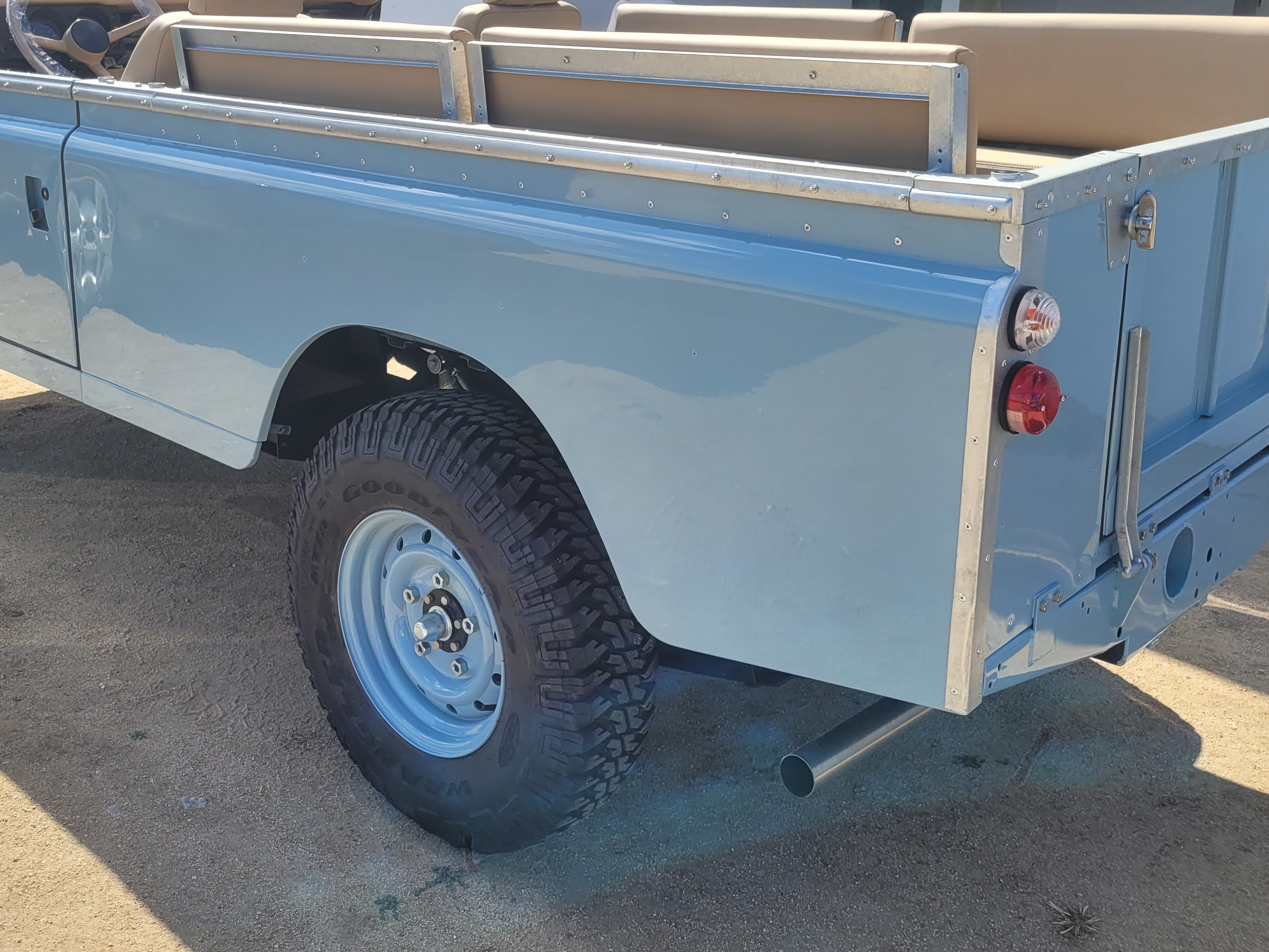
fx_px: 1356
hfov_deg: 50.0
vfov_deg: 38.3
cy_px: 332
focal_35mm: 37
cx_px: 557
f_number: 1.8
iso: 40
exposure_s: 1/1571
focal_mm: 5.4
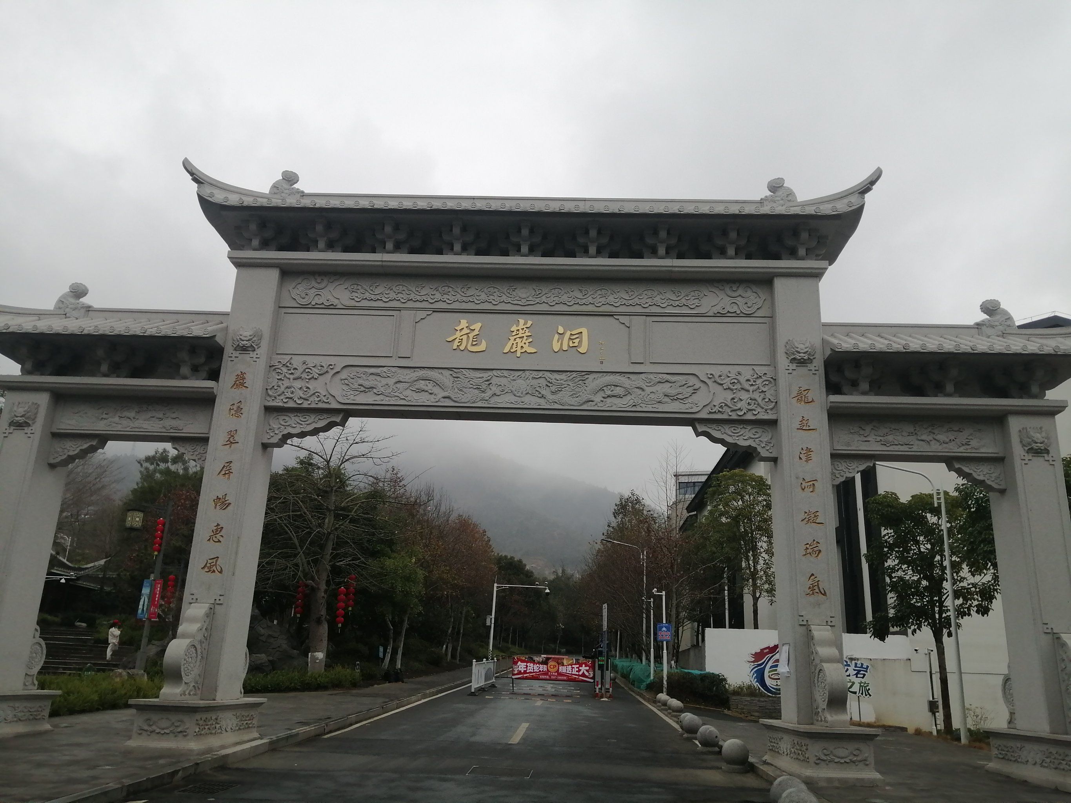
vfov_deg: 53.1
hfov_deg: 67.3
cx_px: 536
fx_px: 804
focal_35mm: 26
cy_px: 402
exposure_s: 1/323
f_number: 1.8
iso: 50
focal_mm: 3.64
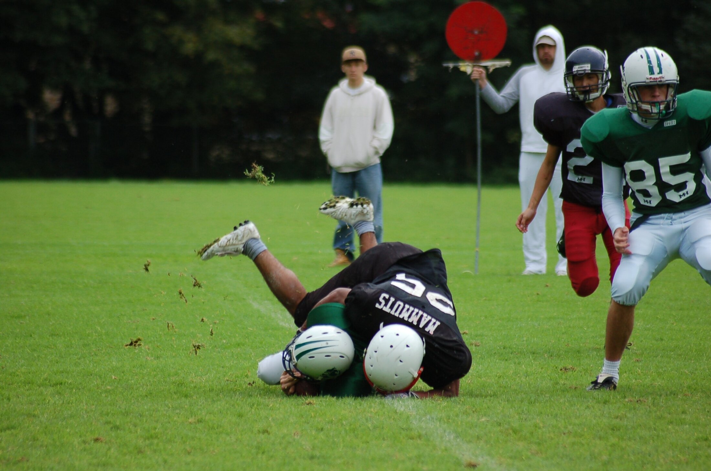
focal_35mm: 360
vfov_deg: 3.8
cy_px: 236
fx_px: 7097
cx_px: 356
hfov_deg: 5.7
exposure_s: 1/800
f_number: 5.3
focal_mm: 240
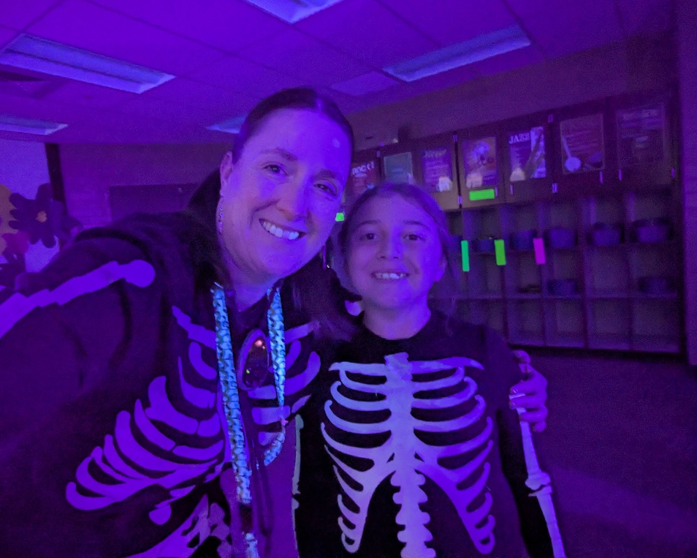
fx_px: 454
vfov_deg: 63.1
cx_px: 335
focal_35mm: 22
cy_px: 279
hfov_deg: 75.0
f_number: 2.2
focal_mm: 2.74
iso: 1071
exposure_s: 1/15
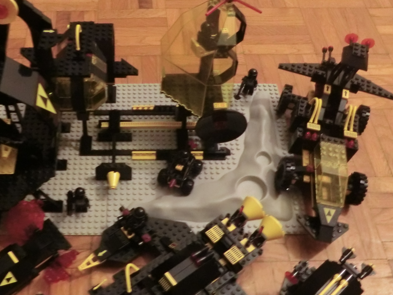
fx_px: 443
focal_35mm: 39
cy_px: 178
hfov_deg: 47.1
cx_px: 132
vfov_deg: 36.7
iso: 800
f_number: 3.2
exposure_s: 1/6
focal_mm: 4.3
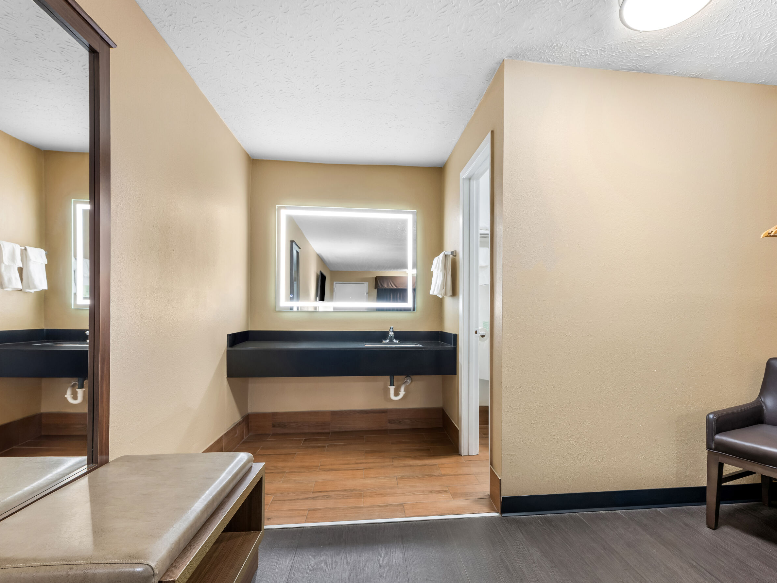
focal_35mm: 17
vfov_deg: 74.6
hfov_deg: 90.5
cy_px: 318
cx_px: 440
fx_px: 382
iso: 125
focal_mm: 14
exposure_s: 1.6
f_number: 8
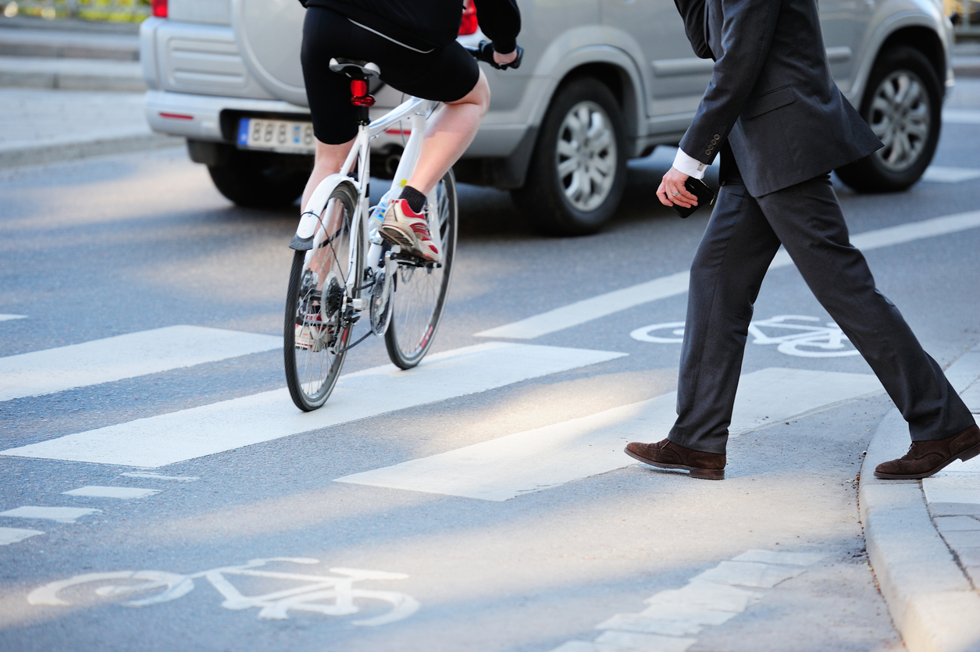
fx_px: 4897
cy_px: 326
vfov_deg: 7.6
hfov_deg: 11.4
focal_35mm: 180
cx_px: 490
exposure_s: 1/400
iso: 200
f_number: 3.5
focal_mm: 180
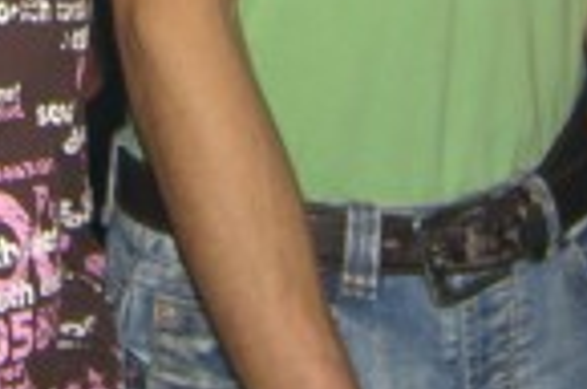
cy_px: -498
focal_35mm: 164
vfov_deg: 7.8
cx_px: 73
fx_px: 2668
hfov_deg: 12.5
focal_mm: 7.9
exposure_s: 1/60
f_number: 2.8
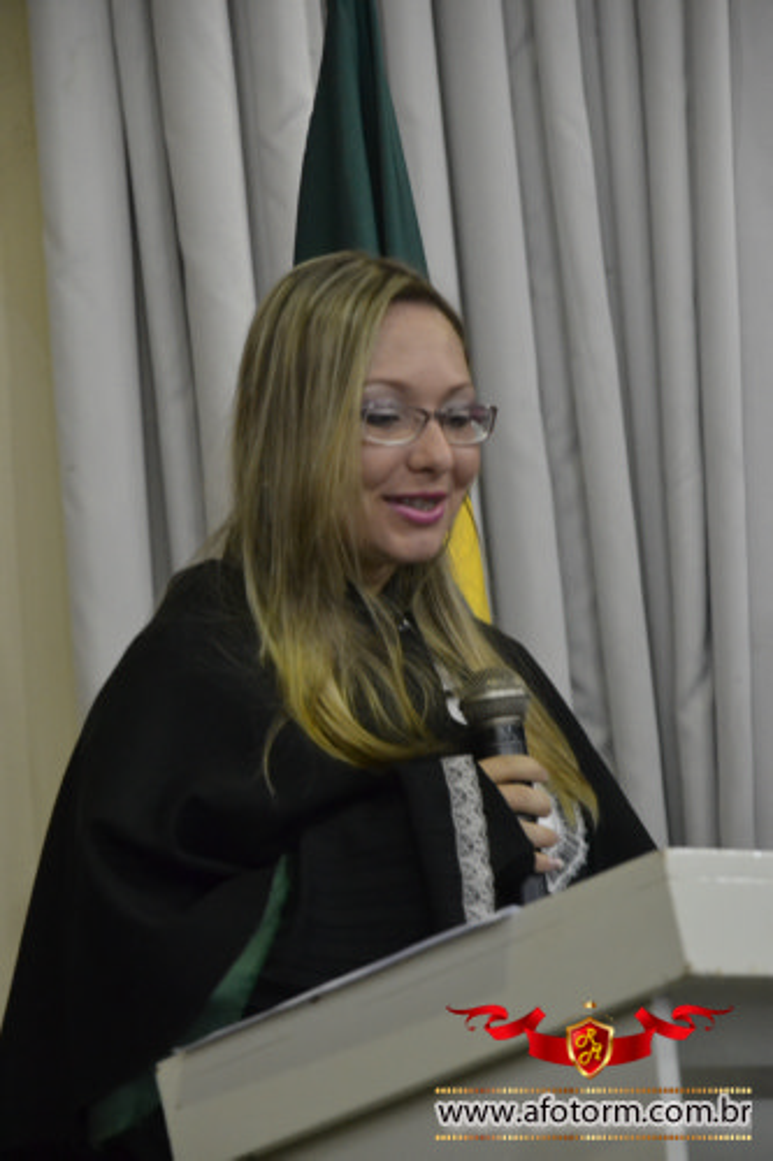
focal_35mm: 168
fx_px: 5414
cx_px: 386
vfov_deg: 12.2
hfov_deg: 8.2
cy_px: 580
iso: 3200
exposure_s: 1/25
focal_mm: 112
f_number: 5.6
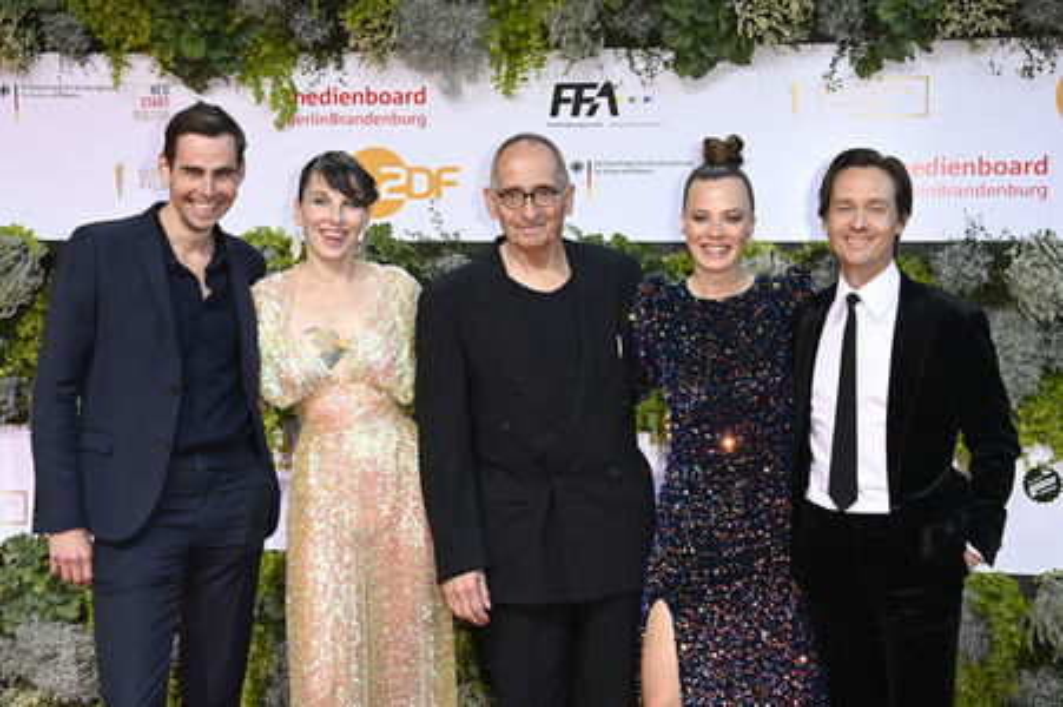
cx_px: 532
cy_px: 354
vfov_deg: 24.6
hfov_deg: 36.3
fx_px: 1623
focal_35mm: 55
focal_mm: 55
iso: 400
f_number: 5.6
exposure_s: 1/200
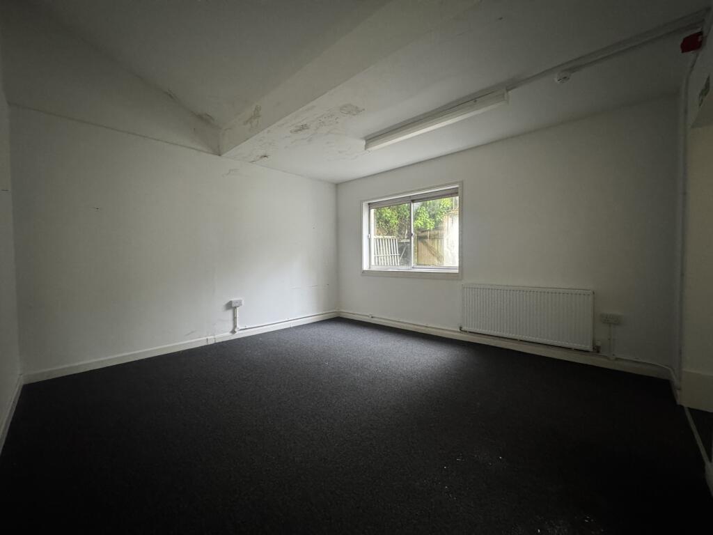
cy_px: 268
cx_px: 356
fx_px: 288
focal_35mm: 14
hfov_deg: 102.1
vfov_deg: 85.7
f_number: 2.2
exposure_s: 1/50
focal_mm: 2.22
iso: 640
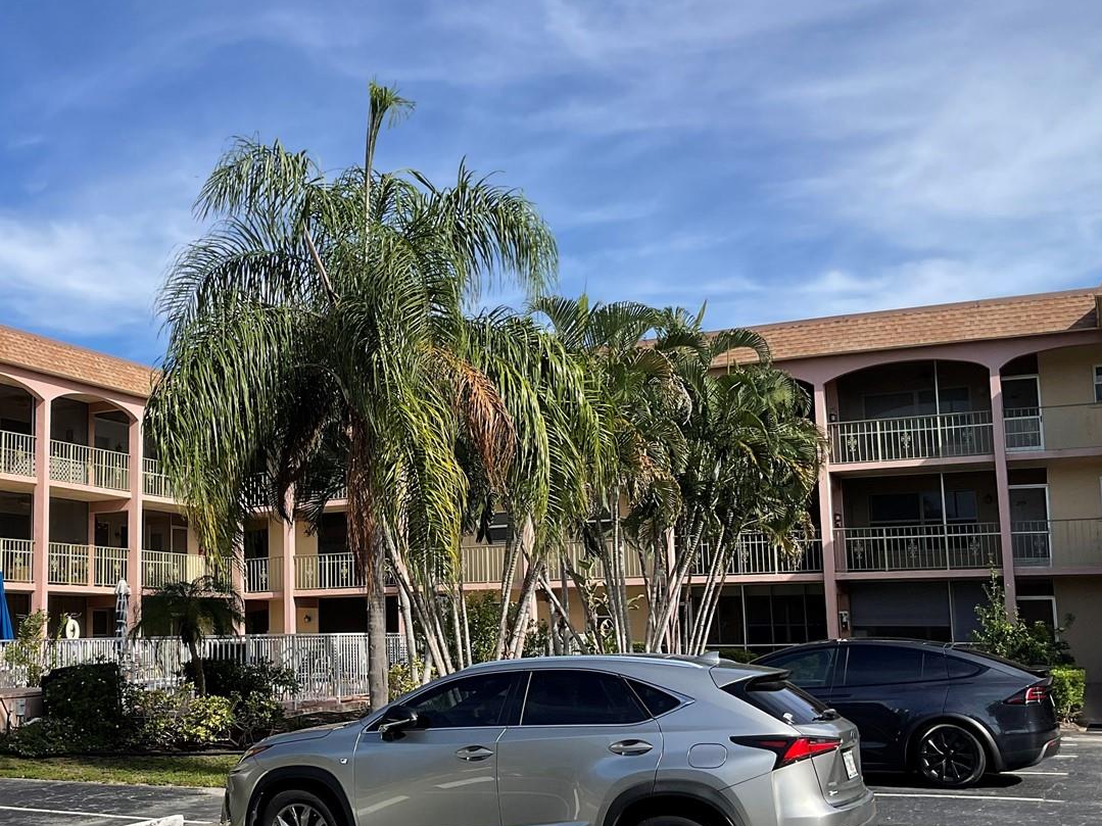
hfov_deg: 43.0
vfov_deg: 33.5
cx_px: 327
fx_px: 1369
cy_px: 480
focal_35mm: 43
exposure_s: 1/1848
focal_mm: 3
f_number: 1.8
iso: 16
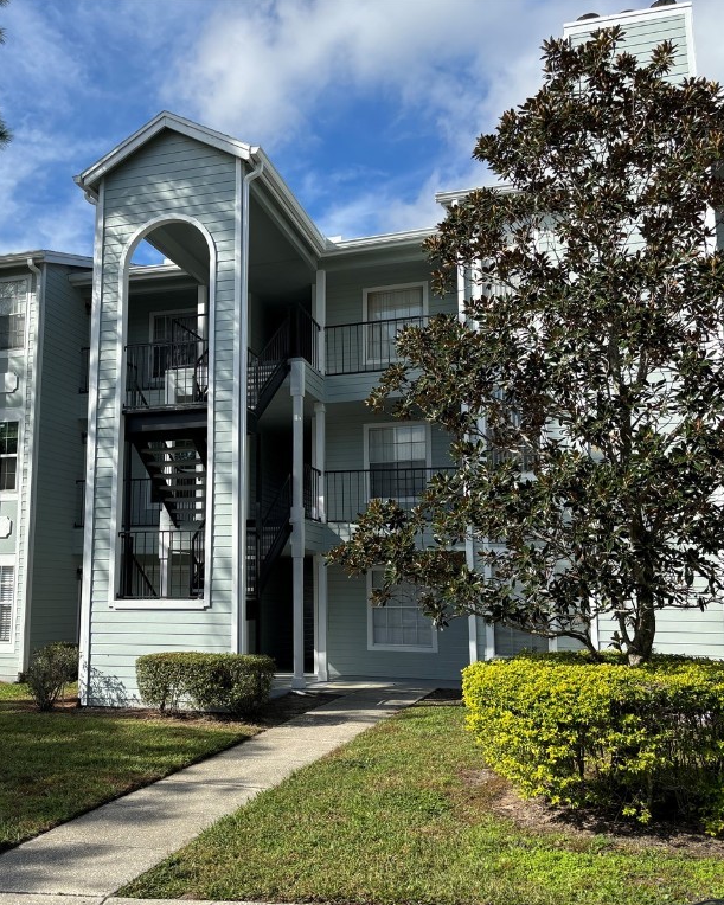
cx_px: 242
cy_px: 451
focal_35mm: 34
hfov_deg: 42.8
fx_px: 911
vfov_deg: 52.8
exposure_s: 1/2778
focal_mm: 5.96
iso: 50
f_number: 1.6
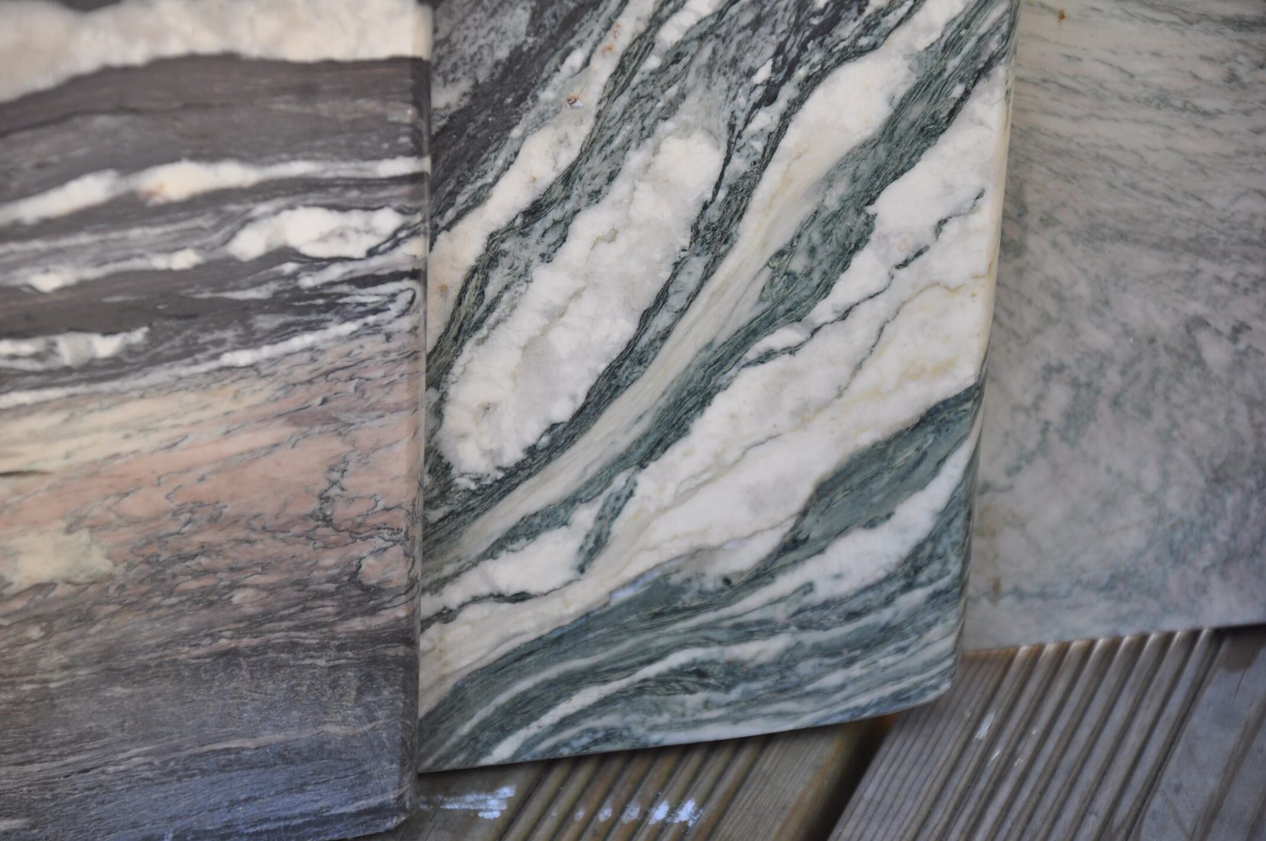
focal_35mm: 158
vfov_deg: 8.7
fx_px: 5532
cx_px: 633
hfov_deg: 13.1
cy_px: 420
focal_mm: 105
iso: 200
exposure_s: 1/80
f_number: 5.6
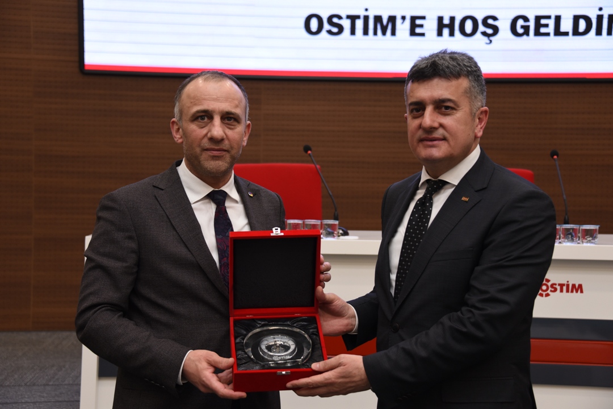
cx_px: 306
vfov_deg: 20.9
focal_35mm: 65
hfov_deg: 31.0
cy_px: 204
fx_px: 1107
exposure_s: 1/125
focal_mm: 65
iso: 800
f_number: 4.8
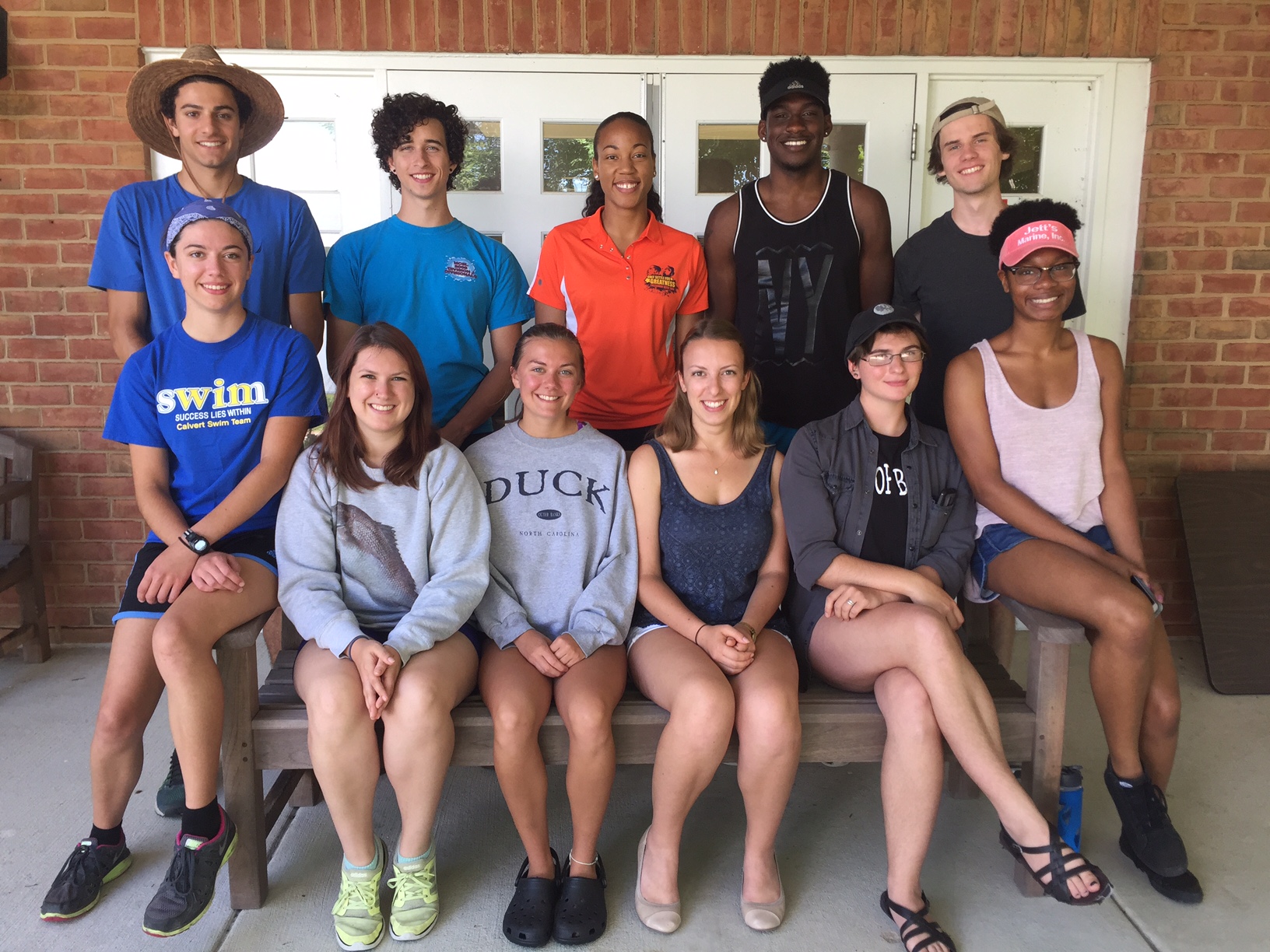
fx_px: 1064
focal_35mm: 29
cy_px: 476
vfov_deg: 48.2
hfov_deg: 61.7
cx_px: 635
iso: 50
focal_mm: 4.15
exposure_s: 1/120
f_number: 2.2
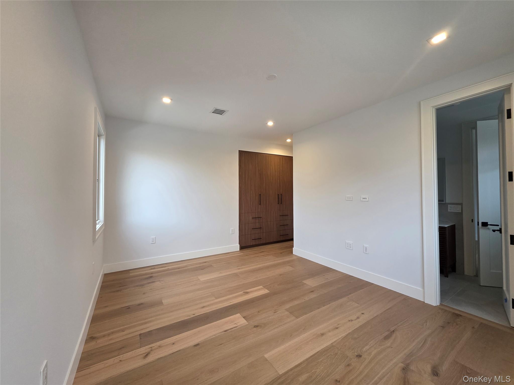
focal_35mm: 13
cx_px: 257
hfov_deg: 106.2
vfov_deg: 89.9
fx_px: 193
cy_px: 192
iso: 200
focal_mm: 2.2
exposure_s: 1/120
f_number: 1.9
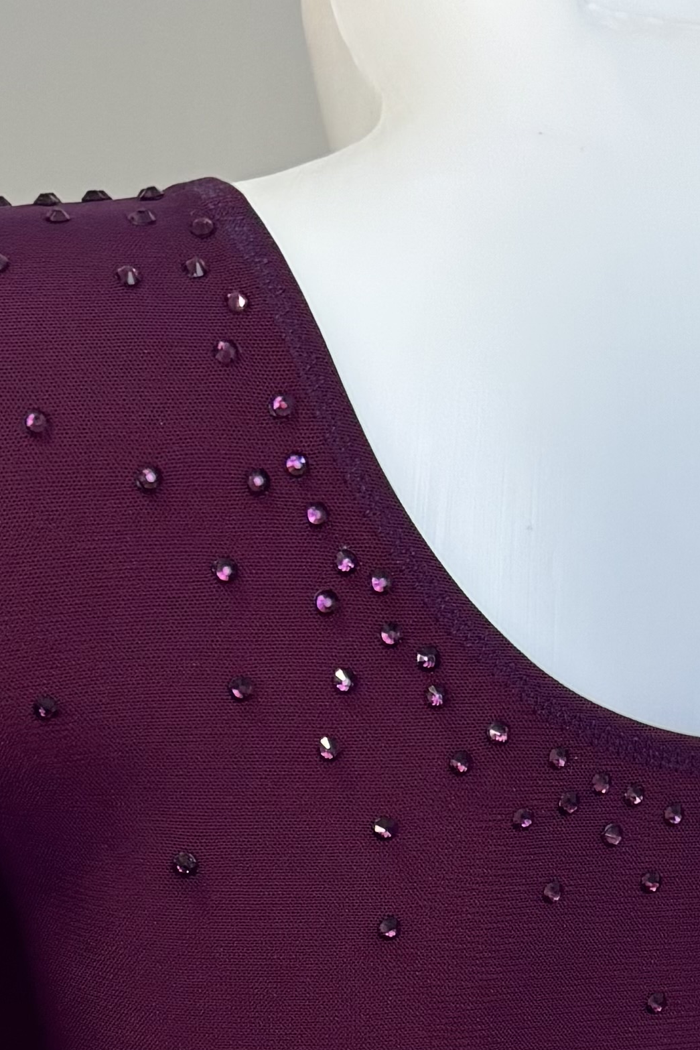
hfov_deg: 14.9
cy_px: 1438
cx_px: 551
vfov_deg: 20.1
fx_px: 2653
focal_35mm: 91
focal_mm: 6.76
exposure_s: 1/60
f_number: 1.78
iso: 320
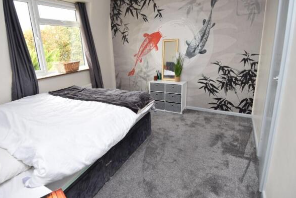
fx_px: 164
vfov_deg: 61.9
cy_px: 91
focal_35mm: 20
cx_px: 133
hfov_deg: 83.7
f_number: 4.5
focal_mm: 12
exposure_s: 1/80
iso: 400
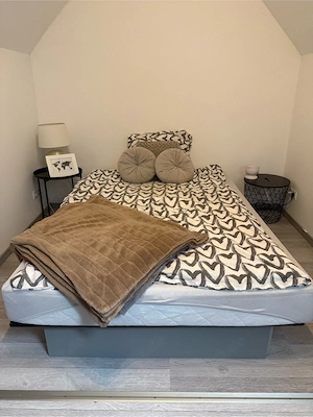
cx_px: 156
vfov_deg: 71.6
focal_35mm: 24
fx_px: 289
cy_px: 208
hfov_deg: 56.8
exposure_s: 1/50
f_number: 1.78
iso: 320
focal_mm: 6.76
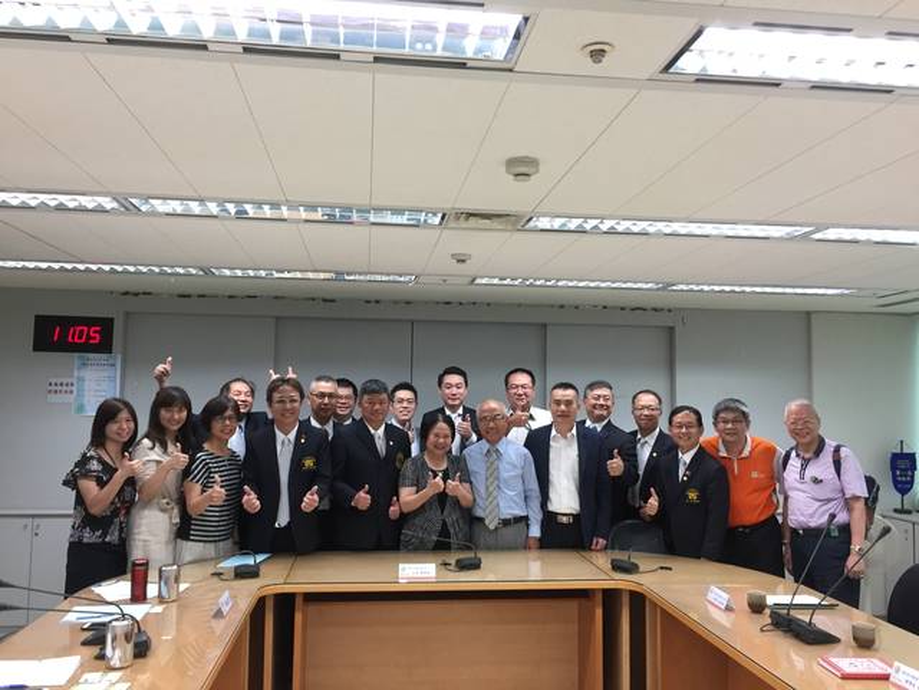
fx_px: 770
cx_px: 460
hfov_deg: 61.7
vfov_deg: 48.2
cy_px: 345
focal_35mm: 29
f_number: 2.2
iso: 50
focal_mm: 4.15
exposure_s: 1/30
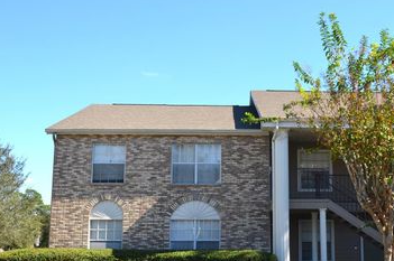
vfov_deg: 9.9
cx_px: 259
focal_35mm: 139
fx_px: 1516
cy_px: 144
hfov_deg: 14.8
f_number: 7.1
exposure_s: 1/250
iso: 100
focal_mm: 65
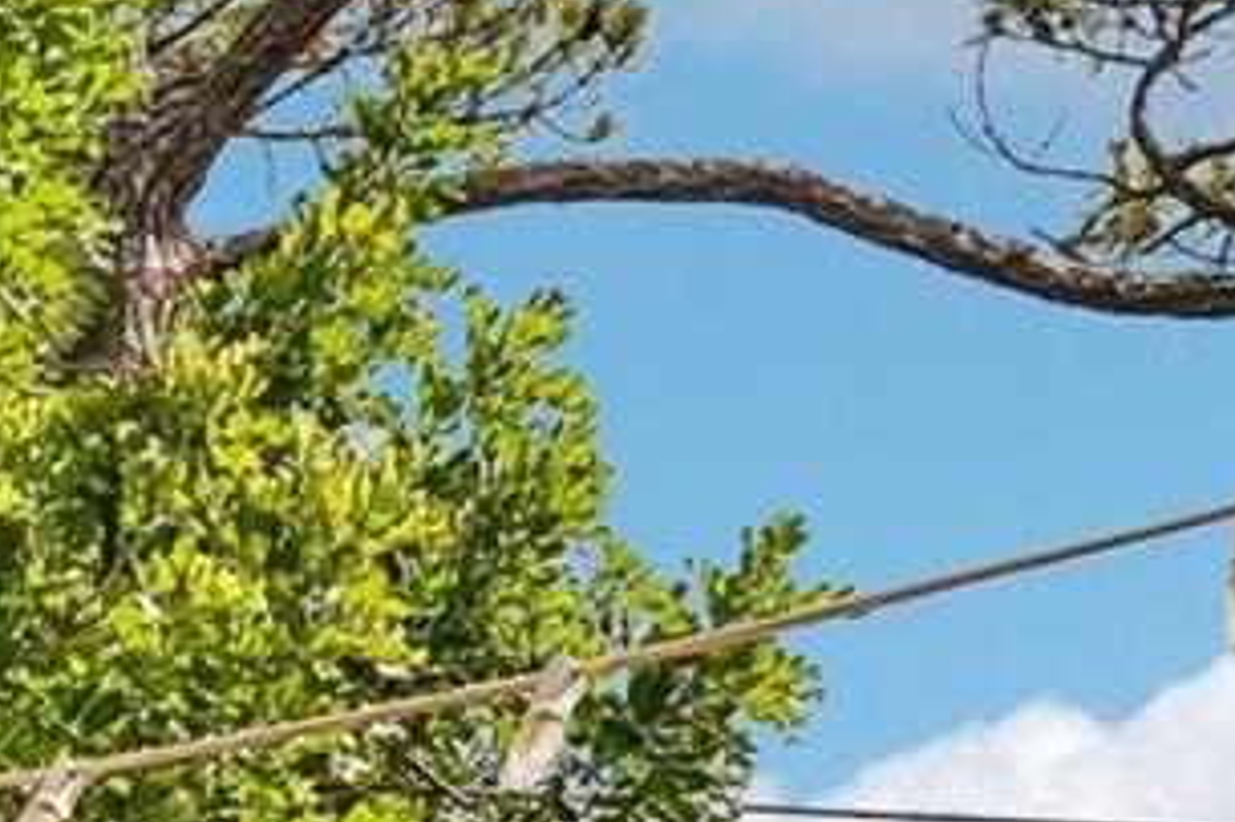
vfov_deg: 10.9
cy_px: 2037
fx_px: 3600
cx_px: -1122
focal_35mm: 105
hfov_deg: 15.9
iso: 400
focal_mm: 20
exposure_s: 1/500
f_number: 8
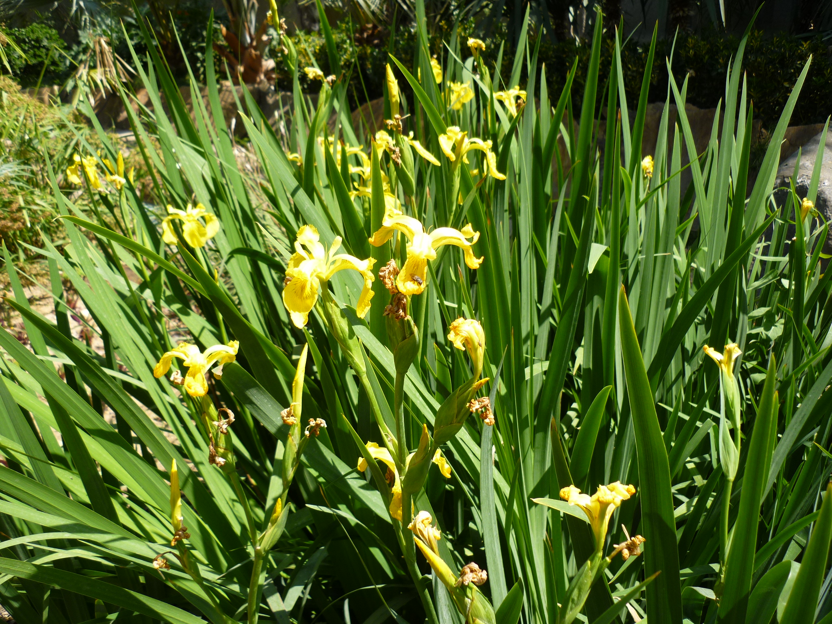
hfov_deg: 58.4
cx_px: 416
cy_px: 312
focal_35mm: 31
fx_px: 745
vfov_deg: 45.4
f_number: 2.8
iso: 80
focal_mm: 5.5
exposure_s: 1/640
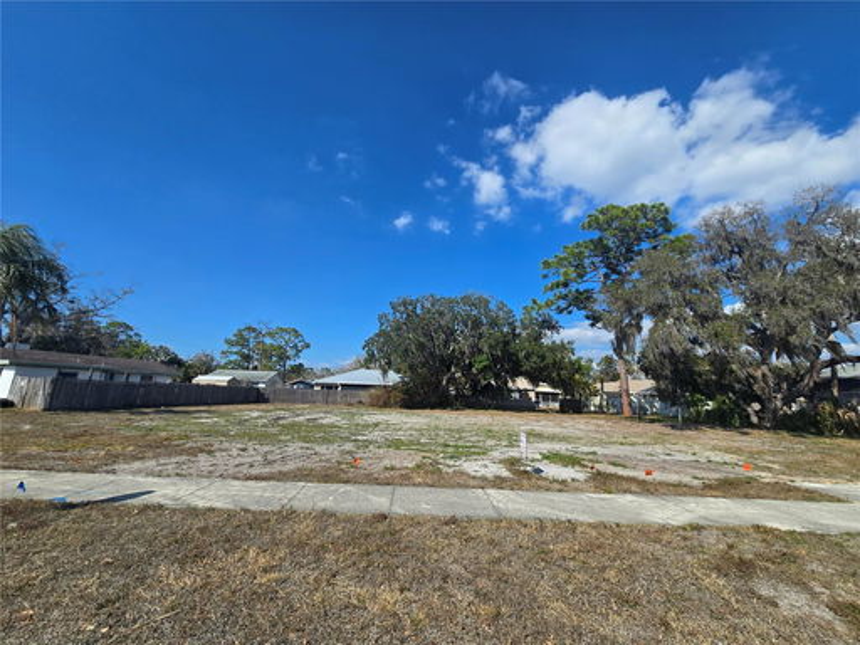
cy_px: 322
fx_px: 323
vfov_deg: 89.9
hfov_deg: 106.2
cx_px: 430
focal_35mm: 13
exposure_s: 1/2882
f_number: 2.2
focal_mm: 2.2
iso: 50
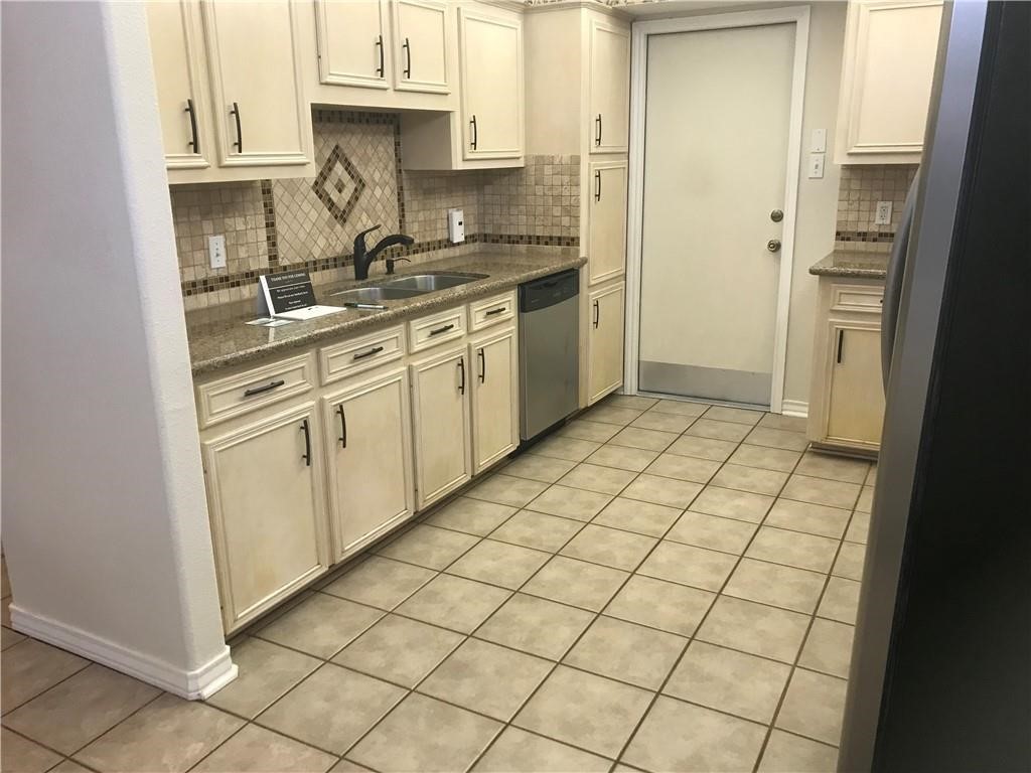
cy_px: 386
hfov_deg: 63.4
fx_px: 834
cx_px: 516
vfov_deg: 49.7
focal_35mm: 28
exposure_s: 1/30
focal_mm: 3.99
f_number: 1.8
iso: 32
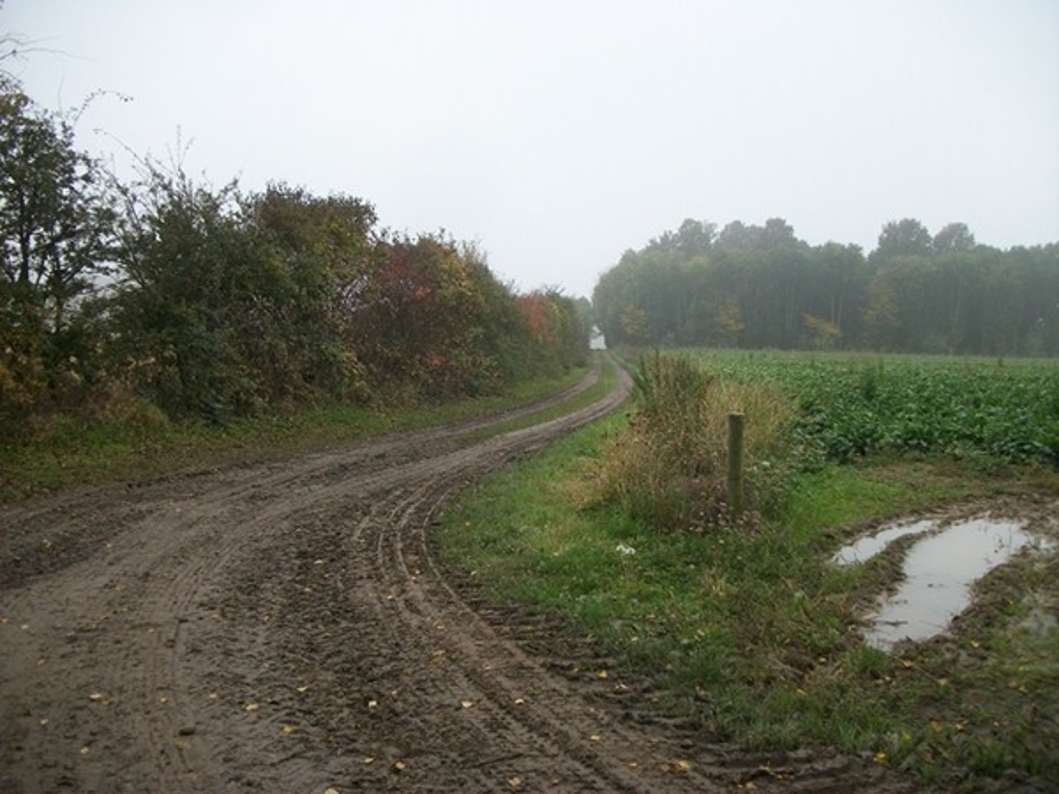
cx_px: 530
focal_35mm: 32
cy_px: 397
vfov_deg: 44.2
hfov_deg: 56.8
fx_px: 979
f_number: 2.9
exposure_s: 1/125
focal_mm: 5.7
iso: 82
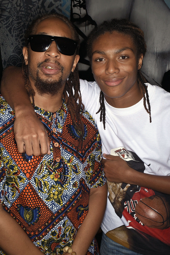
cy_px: 128
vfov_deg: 54.4
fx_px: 248
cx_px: 85
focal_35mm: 35
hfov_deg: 37.9
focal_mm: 35
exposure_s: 1/100
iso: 320
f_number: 13
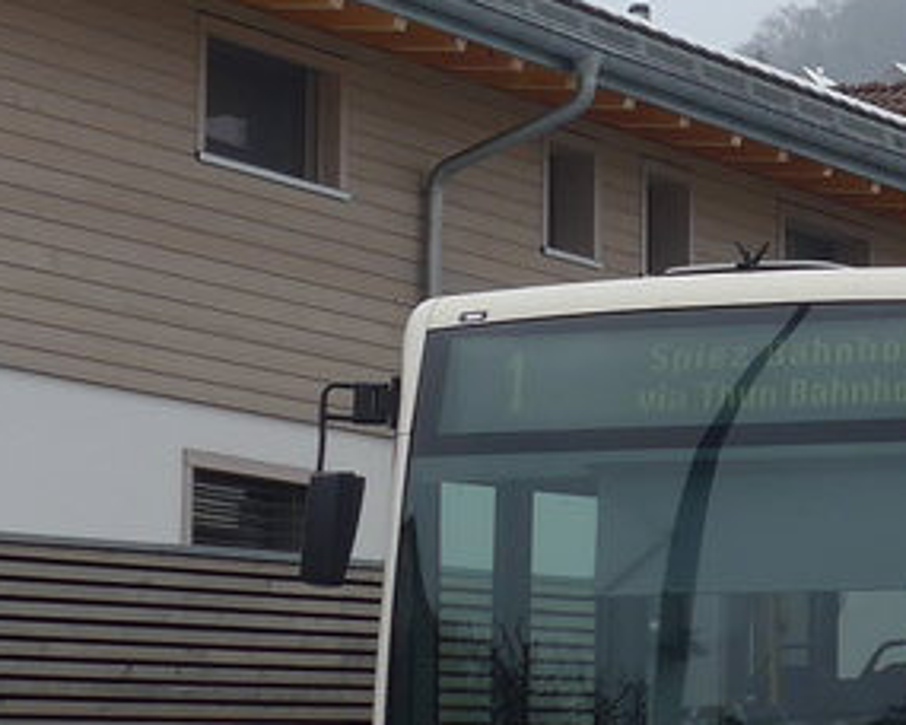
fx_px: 4853
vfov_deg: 8.5
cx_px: 976
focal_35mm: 181
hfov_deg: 10.5
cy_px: 273
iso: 80
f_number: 2.8
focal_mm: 9
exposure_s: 1/1000
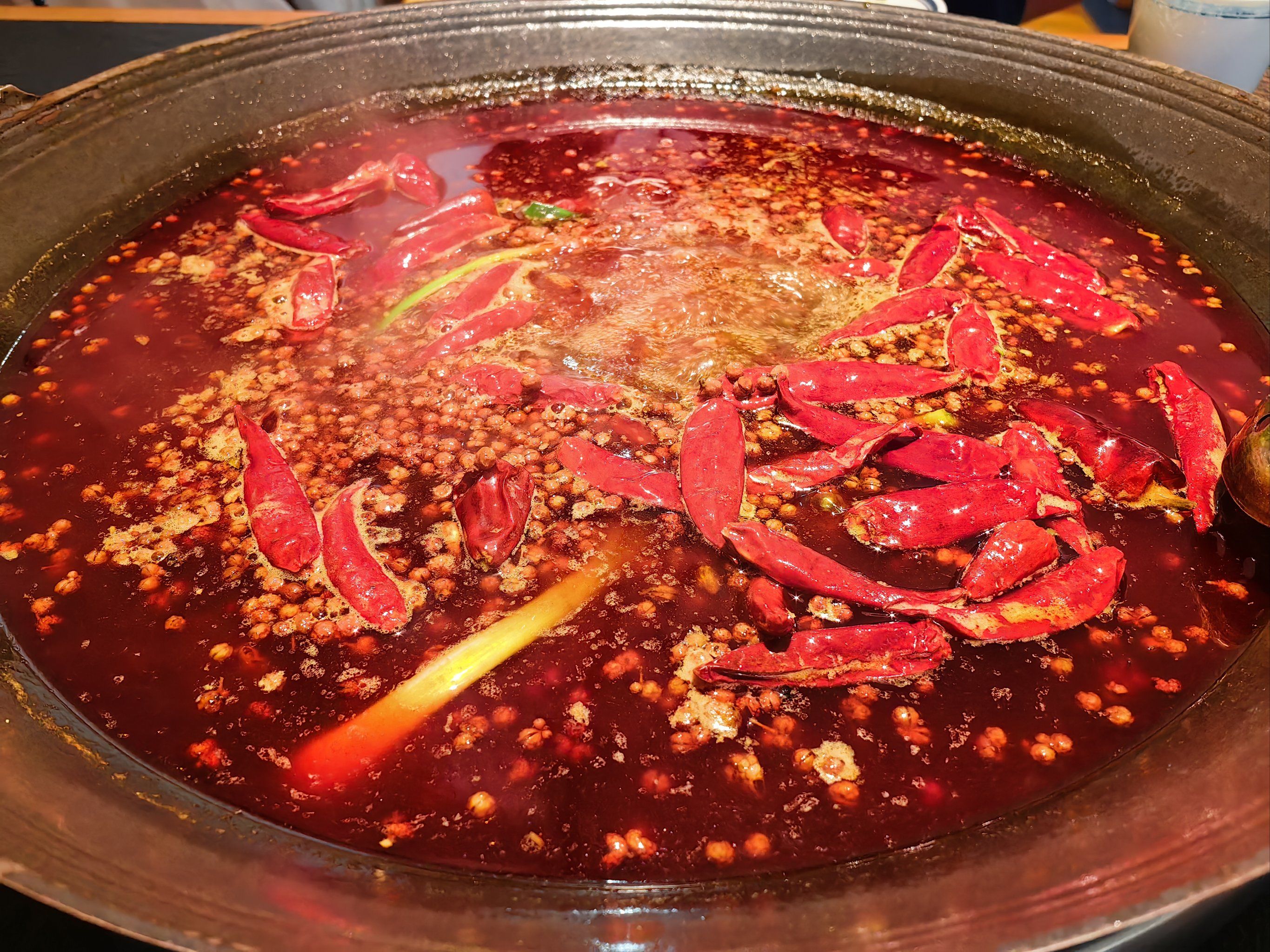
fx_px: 991
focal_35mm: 27
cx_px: 635
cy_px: 476
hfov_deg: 65.3
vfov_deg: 51.4
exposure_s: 1/169
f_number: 2.8
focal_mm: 5.75
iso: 400
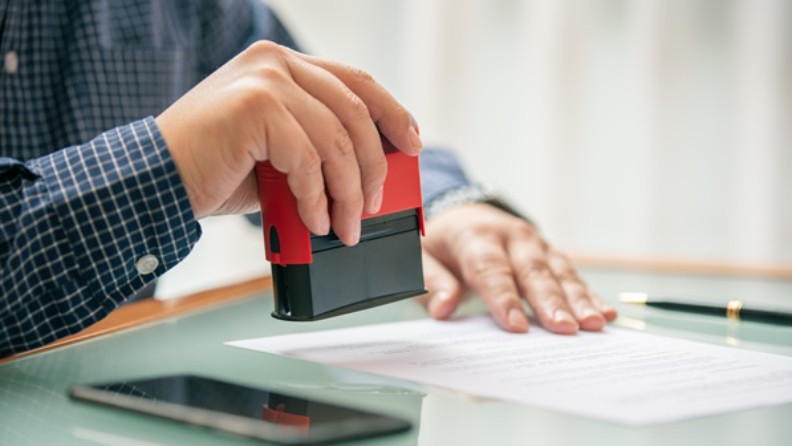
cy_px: 230
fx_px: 2100
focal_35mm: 100
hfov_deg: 21.4
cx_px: 395
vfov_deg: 12.1
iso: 100
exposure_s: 1/125
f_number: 2.8
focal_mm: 95
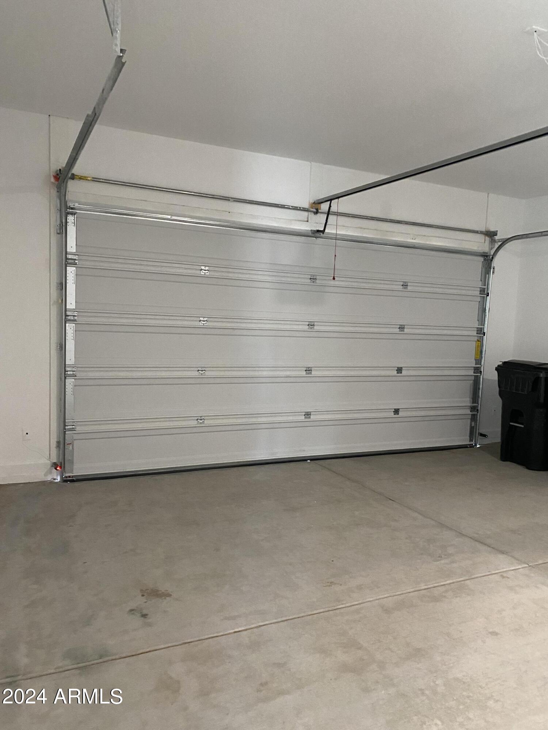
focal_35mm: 26
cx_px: 274
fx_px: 549
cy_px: 365
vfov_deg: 67.3
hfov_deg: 53.1
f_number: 1.8
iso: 500
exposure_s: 1/40
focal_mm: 4.25
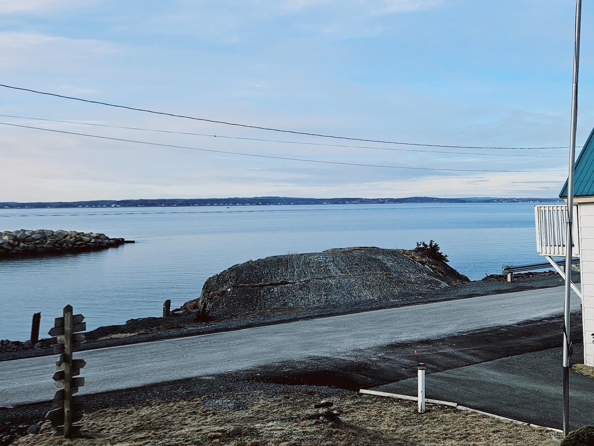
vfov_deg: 36.3
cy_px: 135
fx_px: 669
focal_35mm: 39
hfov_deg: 46.6
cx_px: 424
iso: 25
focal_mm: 5.4
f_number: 1.8
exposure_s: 1/1650
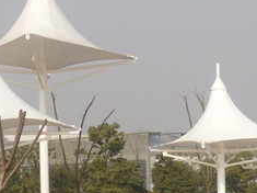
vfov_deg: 9.9
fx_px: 1106
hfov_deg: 13.2
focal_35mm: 149
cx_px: 52
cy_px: 90
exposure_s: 1/200
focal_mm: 5.8
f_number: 8
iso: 100
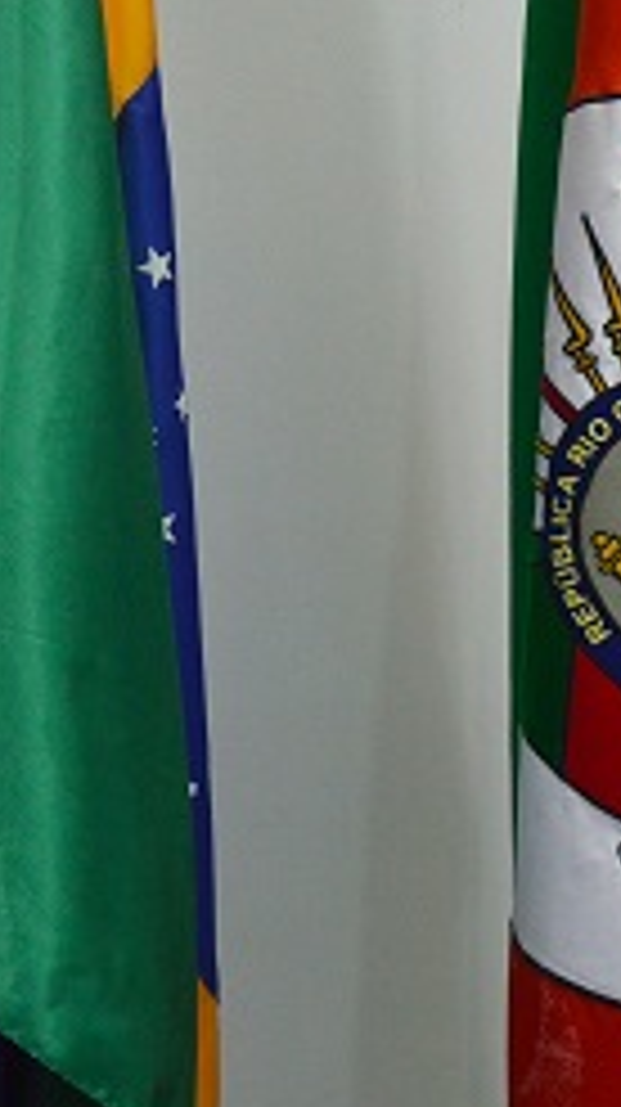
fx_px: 3029
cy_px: 387
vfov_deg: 20.6
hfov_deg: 10.8
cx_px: 1170
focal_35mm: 103
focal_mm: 27
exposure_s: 1/40
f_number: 7.1
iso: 800
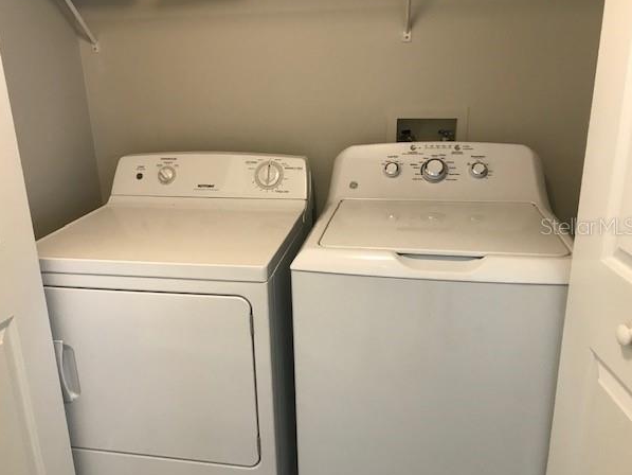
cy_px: 226
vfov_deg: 46.8
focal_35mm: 30
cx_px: 302
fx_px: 548
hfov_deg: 59.9
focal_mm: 3.99
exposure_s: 1/15
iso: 50
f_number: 1.8
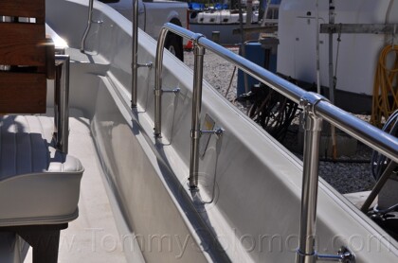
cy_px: 132
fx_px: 745
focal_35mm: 68
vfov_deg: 20.1
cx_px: 199
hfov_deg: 29.9
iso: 200
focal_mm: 45
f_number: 14
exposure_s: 1/800
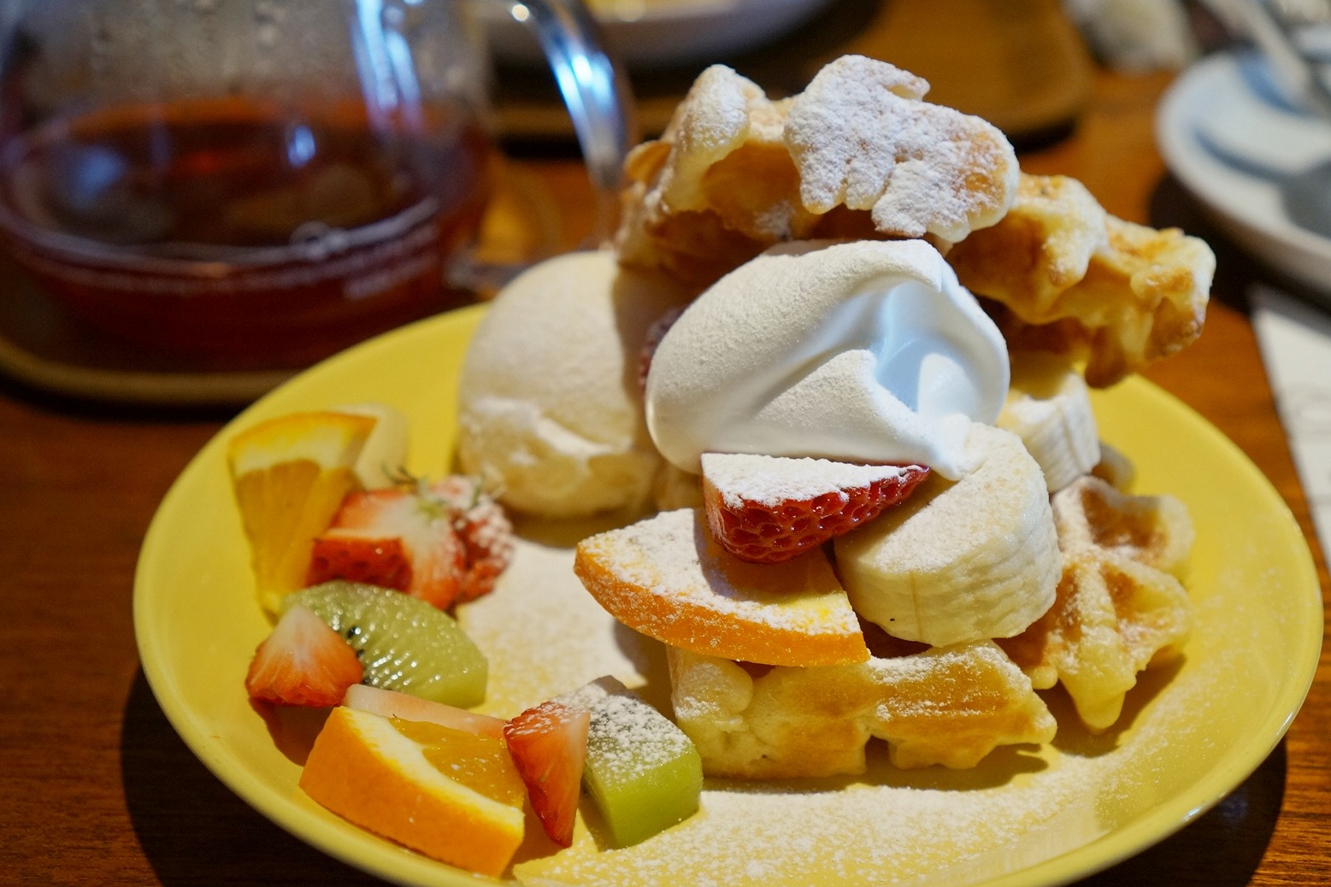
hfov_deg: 36.5
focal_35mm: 55
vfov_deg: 24.8
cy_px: 432
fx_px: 2016
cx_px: 682
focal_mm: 35
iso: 640
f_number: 4
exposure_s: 1/160
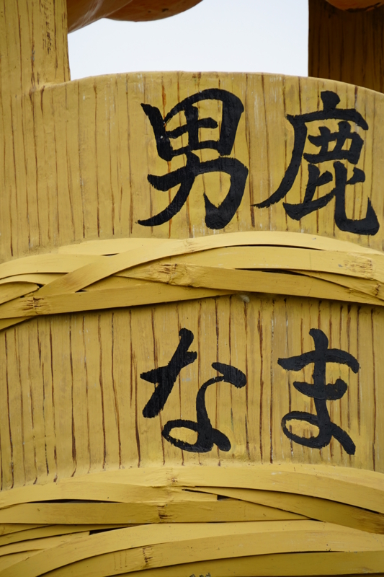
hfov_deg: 4.6
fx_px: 4802
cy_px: 288
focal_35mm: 300
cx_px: 192
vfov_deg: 6.9
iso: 125
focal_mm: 200
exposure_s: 1/350
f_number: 6.3
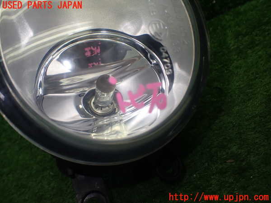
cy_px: 102
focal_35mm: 30
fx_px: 235
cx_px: 136
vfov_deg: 46.8
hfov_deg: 60.0
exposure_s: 1/125
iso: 100
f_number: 2.3
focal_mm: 5.4
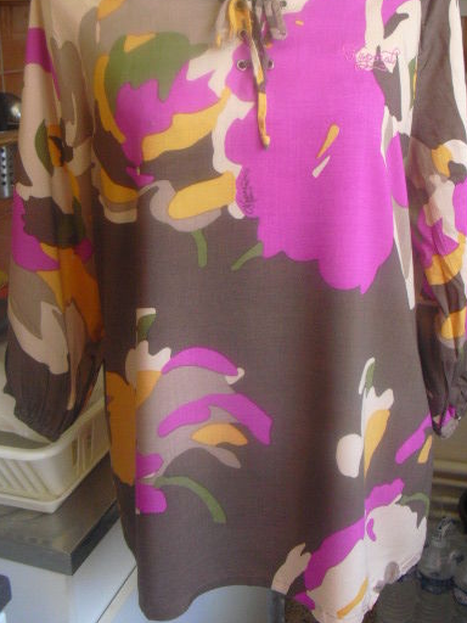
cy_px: 235
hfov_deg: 32.2
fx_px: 809
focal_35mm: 45
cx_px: 237
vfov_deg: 41.8
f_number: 3.1
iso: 400
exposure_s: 1/80
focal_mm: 6.3
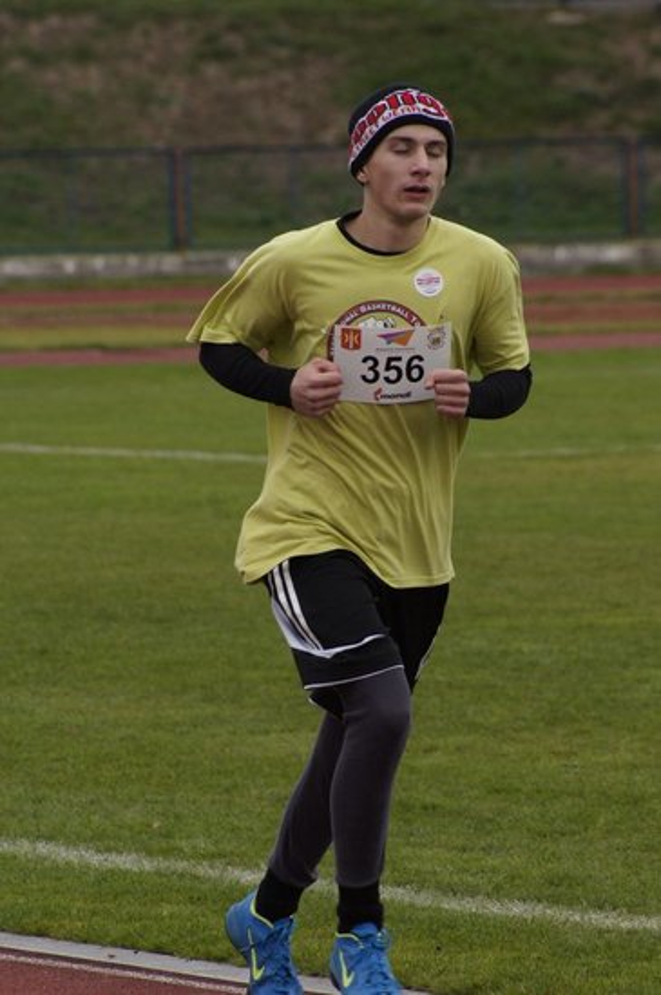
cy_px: 498
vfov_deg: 6.0
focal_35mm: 345
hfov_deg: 4.0
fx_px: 9519
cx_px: 330
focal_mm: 230
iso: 1600
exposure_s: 1/800
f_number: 10
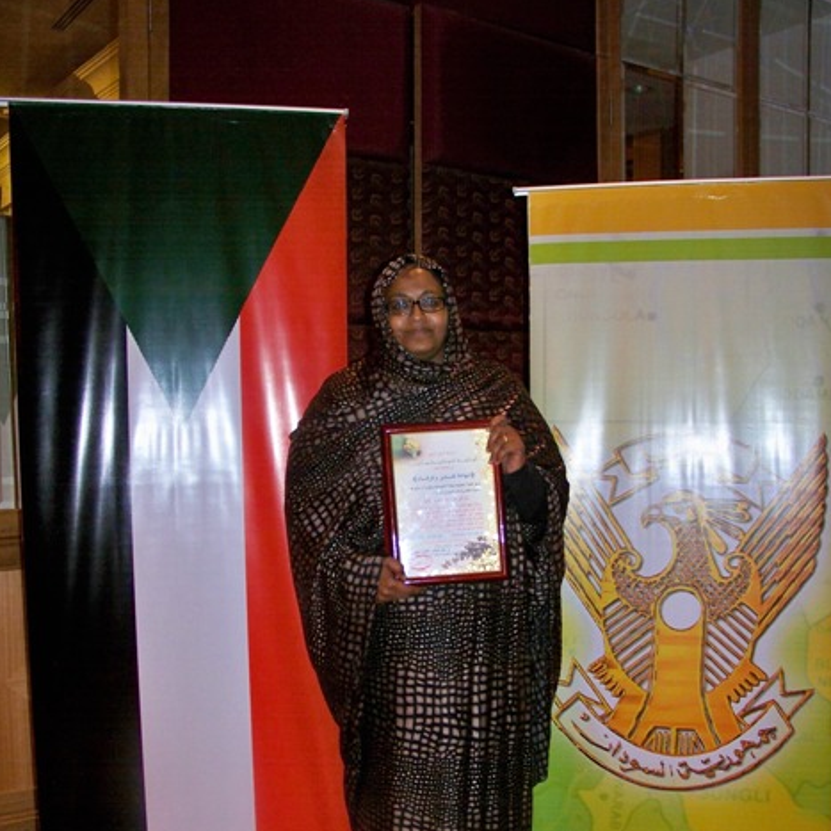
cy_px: 502
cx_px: 420
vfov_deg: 41.6
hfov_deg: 41.9
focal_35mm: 40
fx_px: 1086
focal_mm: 5.85
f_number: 2.8
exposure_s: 1/30
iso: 200
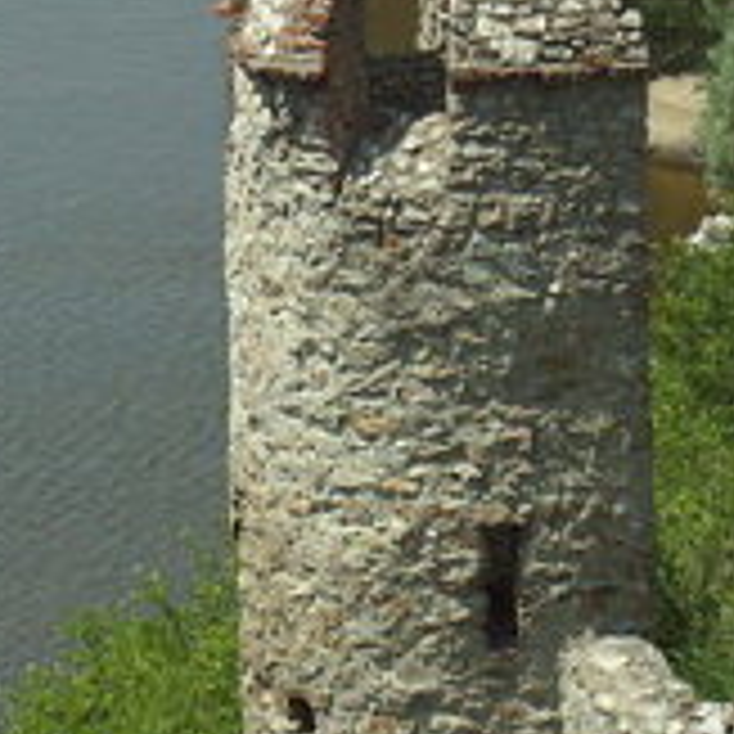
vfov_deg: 5.3
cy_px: 446
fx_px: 7941
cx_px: -50
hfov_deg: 5.3
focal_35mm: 331
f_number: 3.5
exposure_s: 1/1600
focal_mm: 25.21
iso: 100
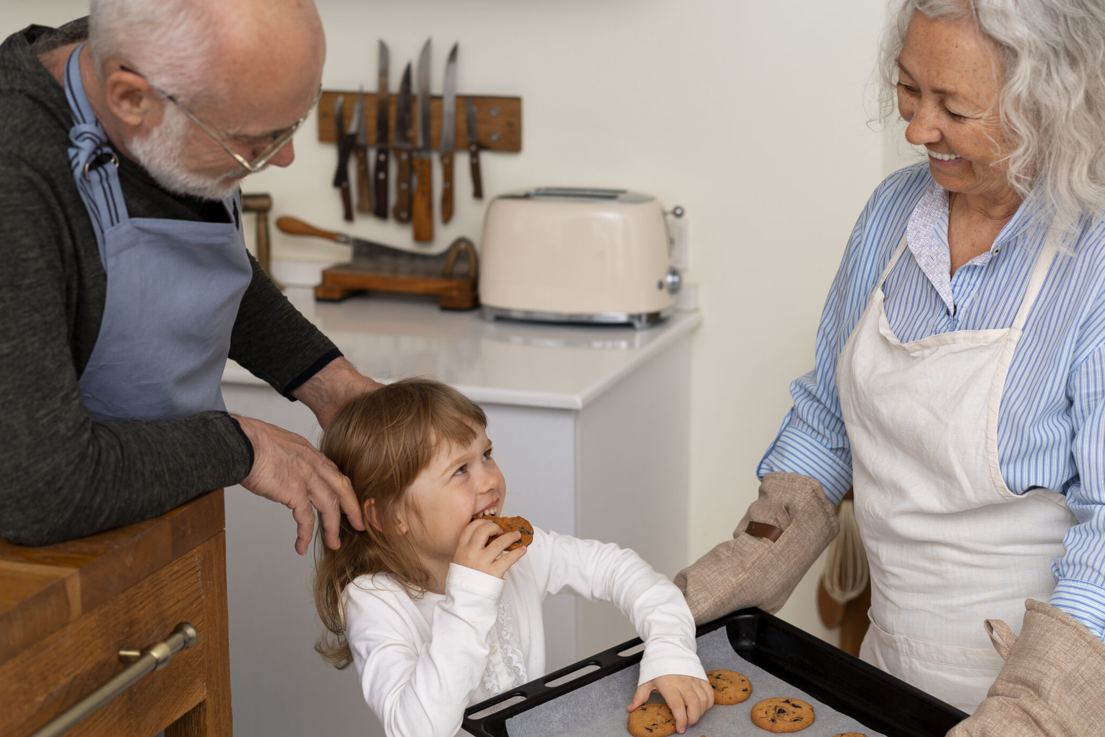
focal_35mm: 68
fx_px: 2087
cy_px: 325
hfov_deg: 29.6
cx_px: 659
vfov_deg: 20.0
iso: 100
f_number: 2.8
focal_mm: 55
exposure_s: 1/250
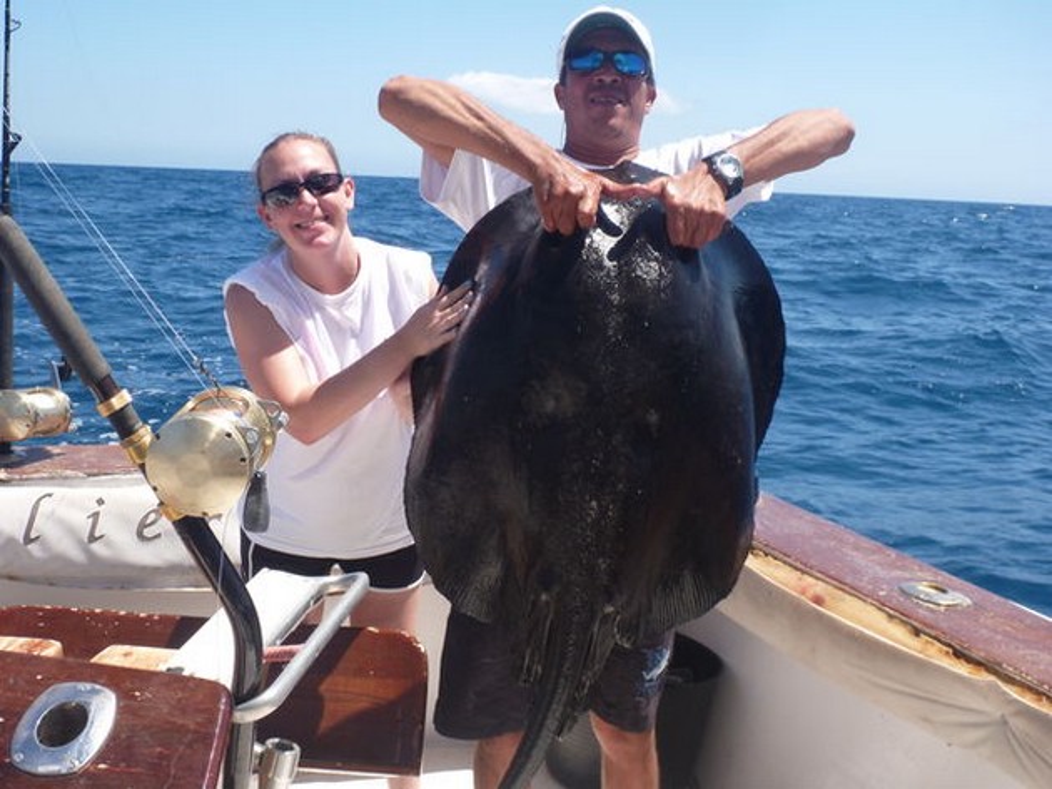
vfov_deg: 35.1
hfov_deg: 45.8
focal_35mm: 41
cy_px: 394
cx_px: 526
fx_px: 1246
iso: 100
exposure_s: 1/400
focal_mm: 7.4
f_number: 4.2
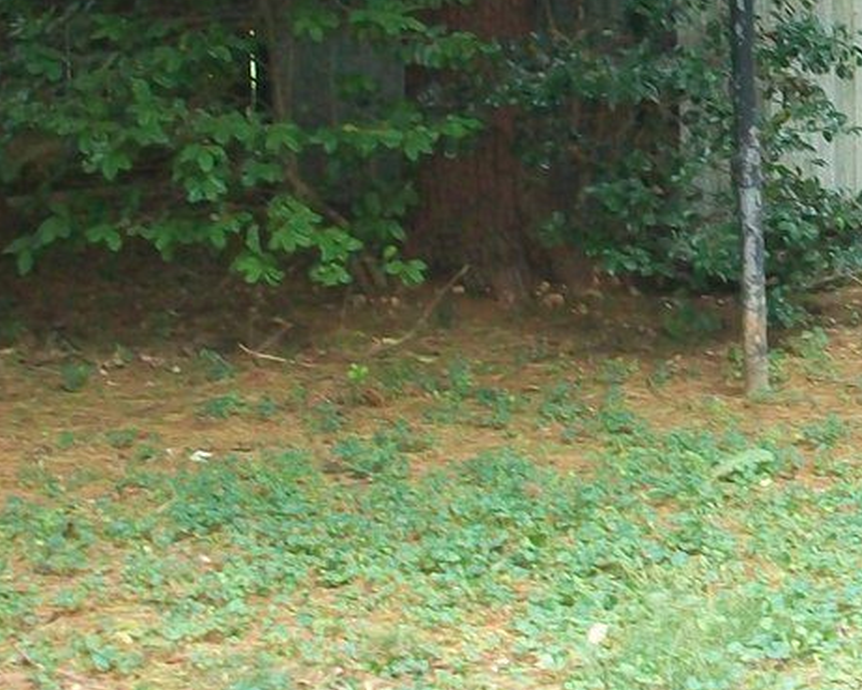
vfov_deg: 13.9
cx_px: 799
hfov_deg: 17.3
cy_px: -46
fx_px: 2781
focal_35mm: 109
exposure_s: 1/60
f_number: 2.8
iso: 160
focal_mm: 5.7
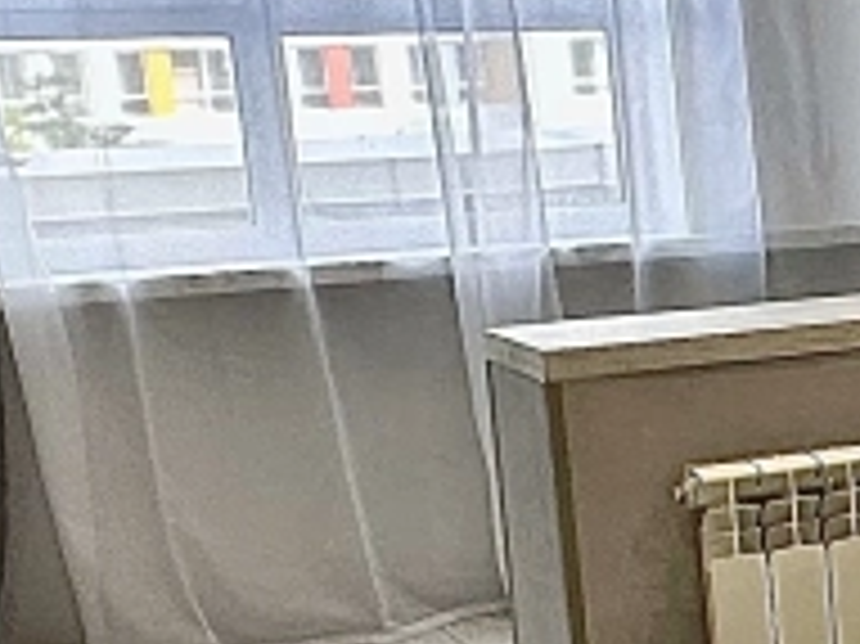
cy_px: 471
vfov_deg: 16.0
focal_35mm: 92
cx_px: 1405
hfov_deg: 18.2
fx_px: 2284
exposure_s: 1/100
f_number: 2.2
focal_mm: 2.22
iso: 64
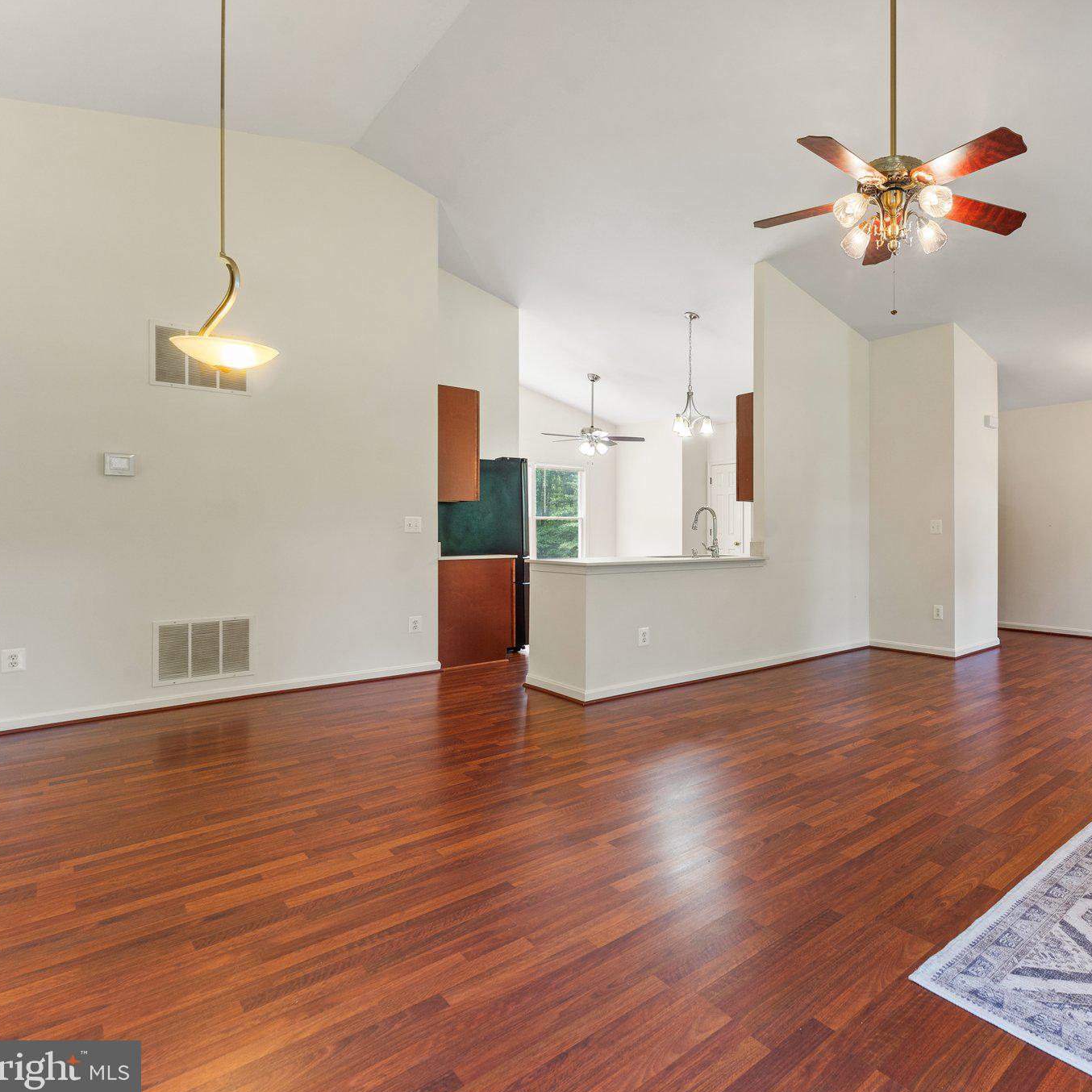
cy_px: 549
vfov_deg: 80.7
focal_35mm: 18
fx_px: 642
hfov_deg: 76.1
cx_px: 788
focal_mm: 14
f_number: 8
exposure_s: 1/4
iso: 500
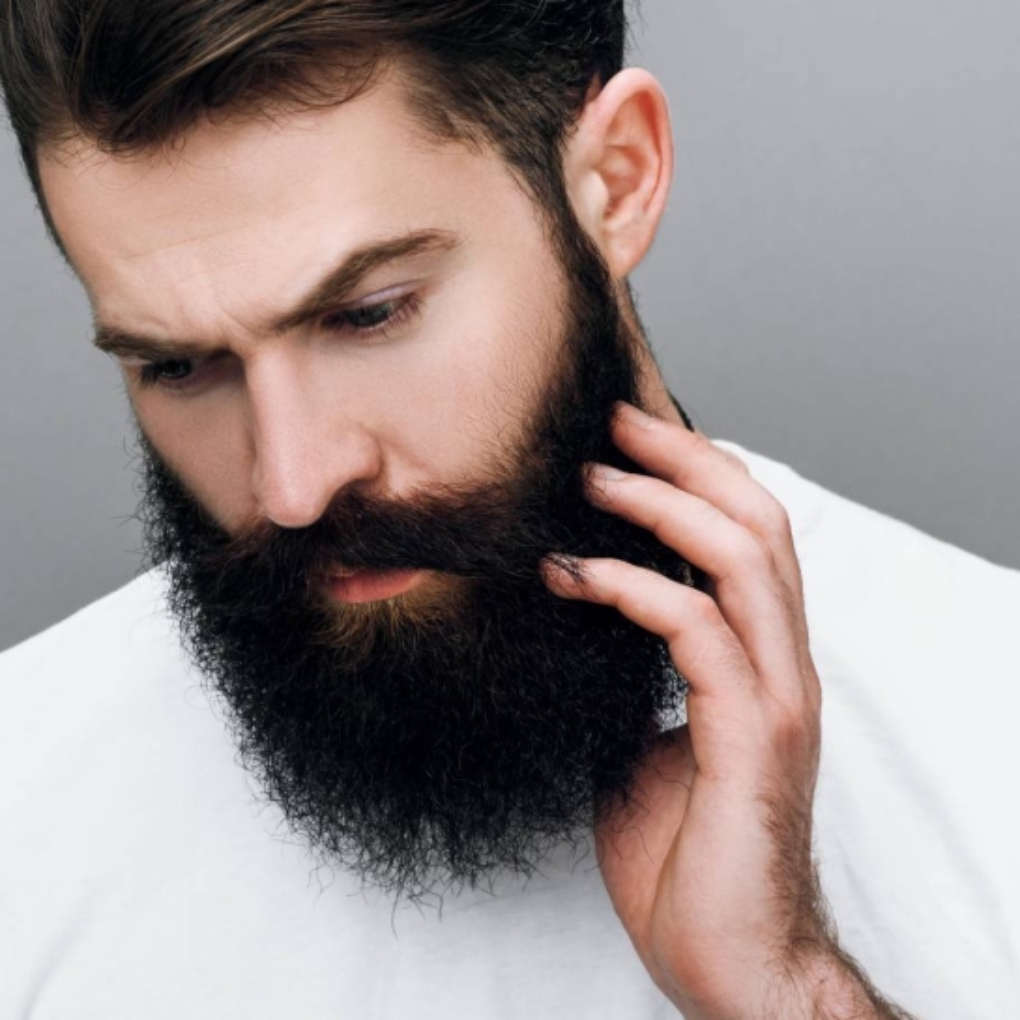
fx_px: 5301
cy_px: 479
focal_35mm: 159
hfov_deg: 10.9
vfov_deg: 11.0
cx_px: 152
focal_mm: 85
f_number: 8
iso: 160
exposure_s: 1/160
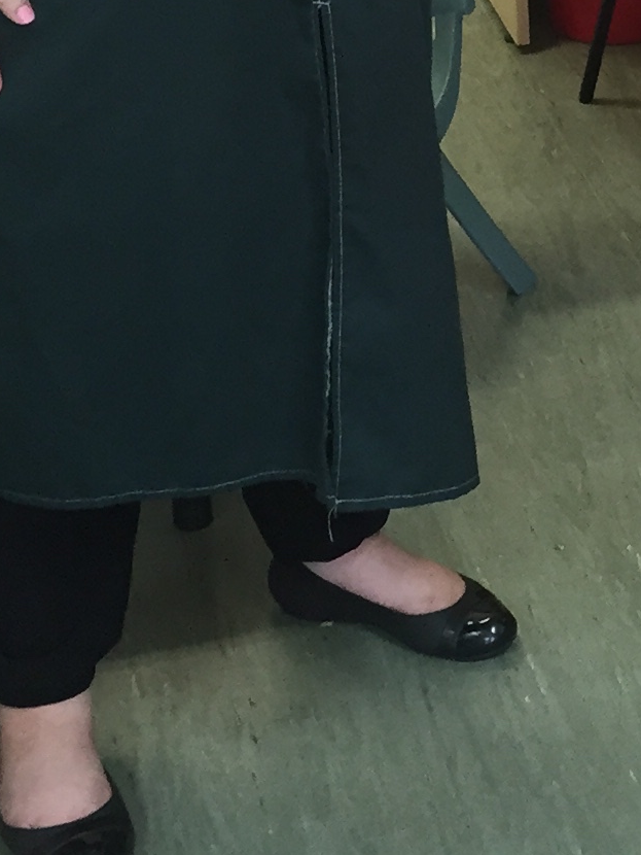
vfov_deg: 16.6
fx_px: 2813
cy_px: -163
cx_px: 833
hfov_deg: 12.6
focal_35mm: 114
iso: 100
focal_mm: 4.15
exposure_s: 1/33
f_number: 2.2
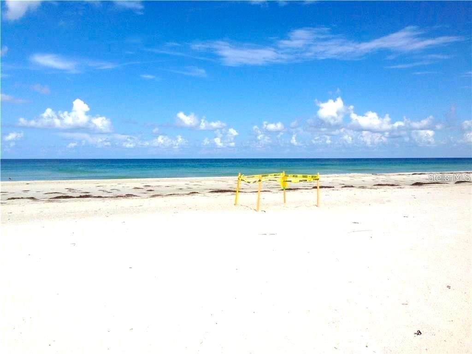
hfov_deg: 55.4
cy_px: 177
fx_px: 450
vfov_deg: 42.9
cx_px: 236
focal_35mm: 33
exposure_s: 1/3195
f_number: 2.4
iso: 50
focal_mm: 4.13
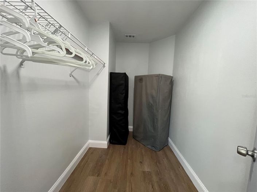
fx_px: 96
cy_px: 96
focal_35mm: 13
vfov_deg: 89.9
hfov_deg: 106.2
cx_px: 128
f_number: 1.8
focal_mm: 1.57
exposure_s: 1/60
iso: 320
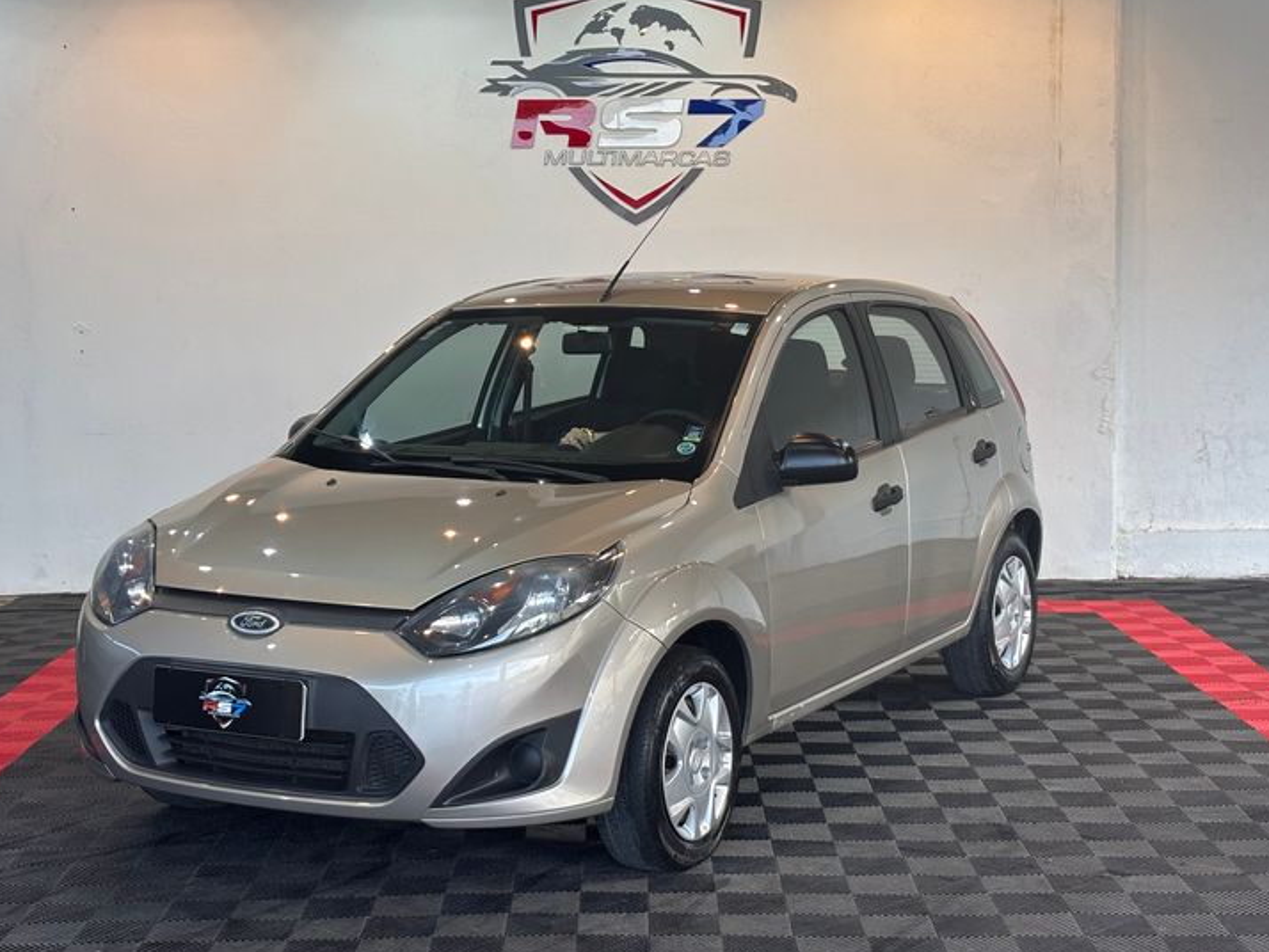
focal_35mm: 59
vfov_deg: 24.8
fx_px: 2164
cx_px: 606
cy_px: 492
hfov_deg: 32.7
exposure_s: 1/120
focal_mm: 5.96
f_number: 1.6
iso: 32
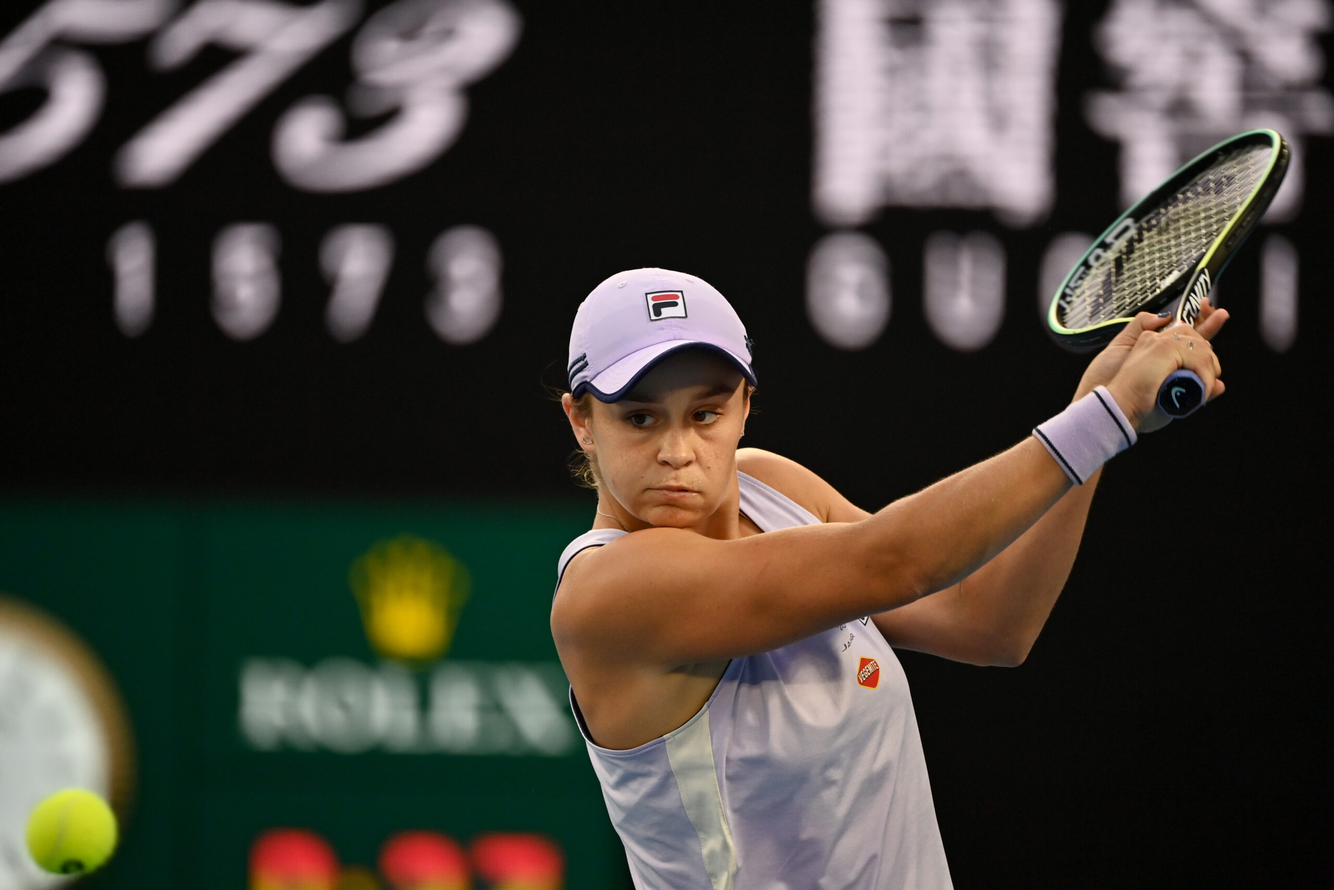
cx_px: 667
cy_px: 445
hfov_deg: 5.2
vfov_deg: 3.4
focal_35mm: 400
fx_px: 14822
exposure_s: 1/2000
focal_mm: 400
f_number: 4
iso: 1600
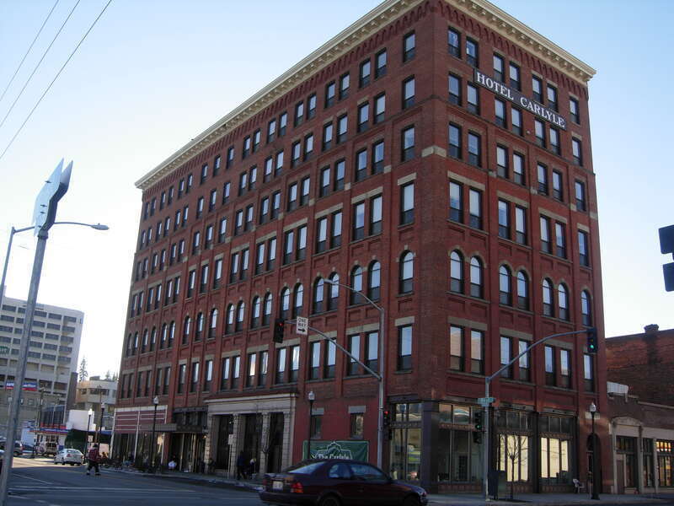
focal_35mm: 36
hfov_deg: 51.4
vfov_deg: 39.7
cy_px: 253
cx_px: 337
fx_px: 701
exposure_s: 1/197
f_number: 4.3
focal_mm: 7.5
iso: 50
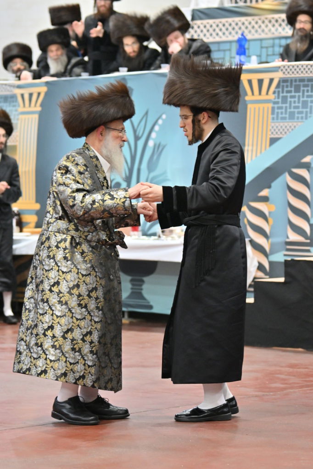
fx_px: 1762
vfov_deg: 15.2
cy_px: 234
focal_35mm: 135
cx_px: 156
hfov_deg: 10.2
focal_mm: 90
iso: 800
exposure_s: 1/200
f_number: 2.8
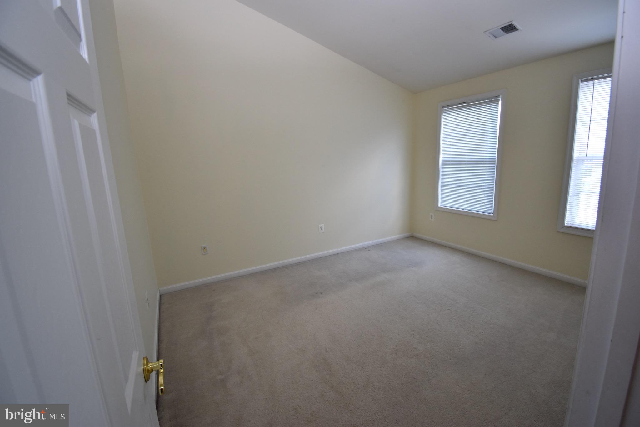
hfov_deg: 100.4
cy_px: 214
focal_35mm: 15
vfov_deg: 77.3
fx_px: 267
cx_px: 320
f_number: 4.5
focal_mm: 10
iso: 400
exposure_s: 1/60
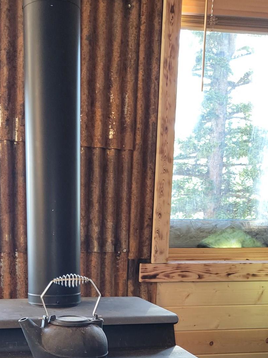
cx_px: 56
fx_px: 526
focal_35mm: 51
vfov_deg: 35.5
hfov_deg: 28.0
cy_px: 314
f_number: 1.8
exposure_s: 1/30
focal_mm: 6.7
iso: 100
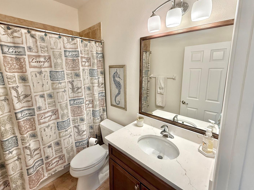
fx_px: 117
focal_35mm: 16
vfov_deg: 78.0
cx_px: 129
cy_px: 88
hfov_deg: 94.5
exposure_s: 1/120
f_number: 2.2
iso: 200
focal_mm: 2.22
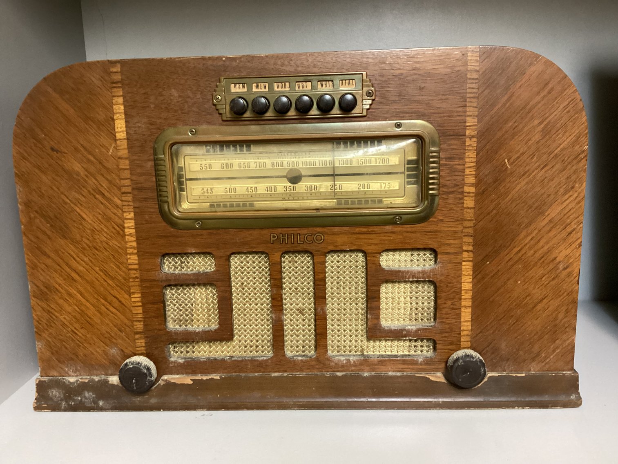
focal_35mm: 31
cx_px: 309
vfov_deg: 45.4
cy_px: 232
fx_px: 553
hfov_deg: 58.3
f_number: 2.4
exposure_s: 1/30
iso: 400
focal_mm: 3.3
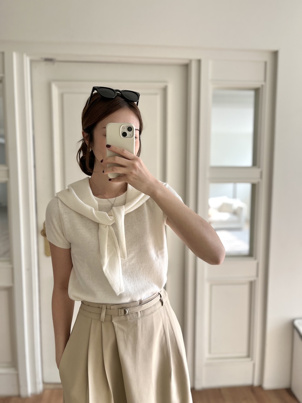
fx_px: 302
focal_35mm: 26
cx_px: 151
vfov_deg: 67.3
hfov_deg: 53.1
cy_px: 202
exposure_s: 1/121
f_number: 1.6
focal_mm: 5.1
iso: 64
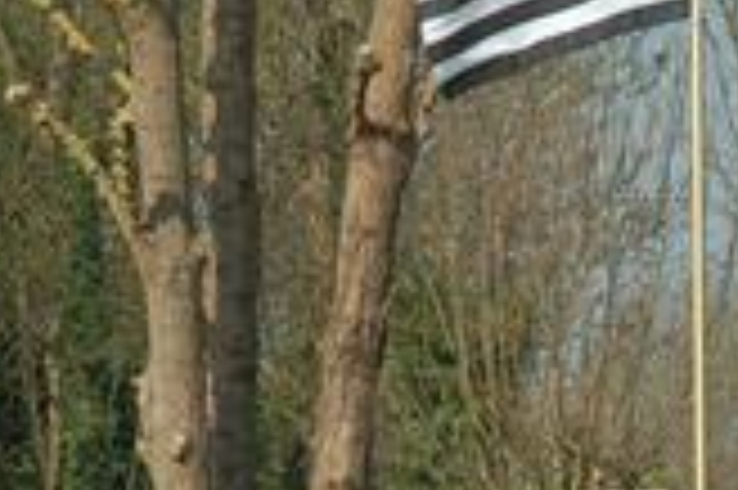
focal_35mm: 409
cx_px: 187
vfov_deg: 3.3
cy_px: 683
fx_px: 8376
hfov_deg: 5.0
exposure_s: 1/640
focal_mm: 62
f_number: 6.3
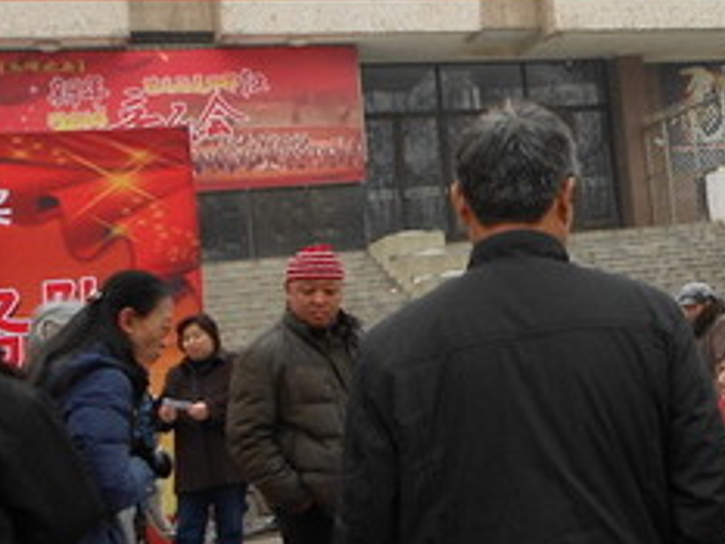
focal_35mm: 67
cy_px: 134
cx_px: 731
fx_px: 1404
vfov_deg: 21.8
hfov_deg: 27.3
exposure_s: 1/160
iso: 100
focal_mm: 4.6
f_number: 3.2
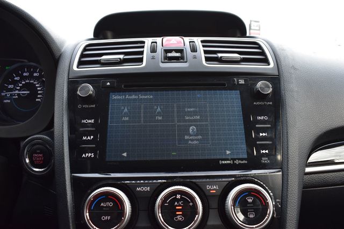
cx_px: 172
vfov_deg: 47.9
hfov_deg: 67.4
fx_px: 258
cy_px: 114
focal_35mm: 27
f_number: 8
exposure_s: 1/50
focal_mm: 18
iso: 400
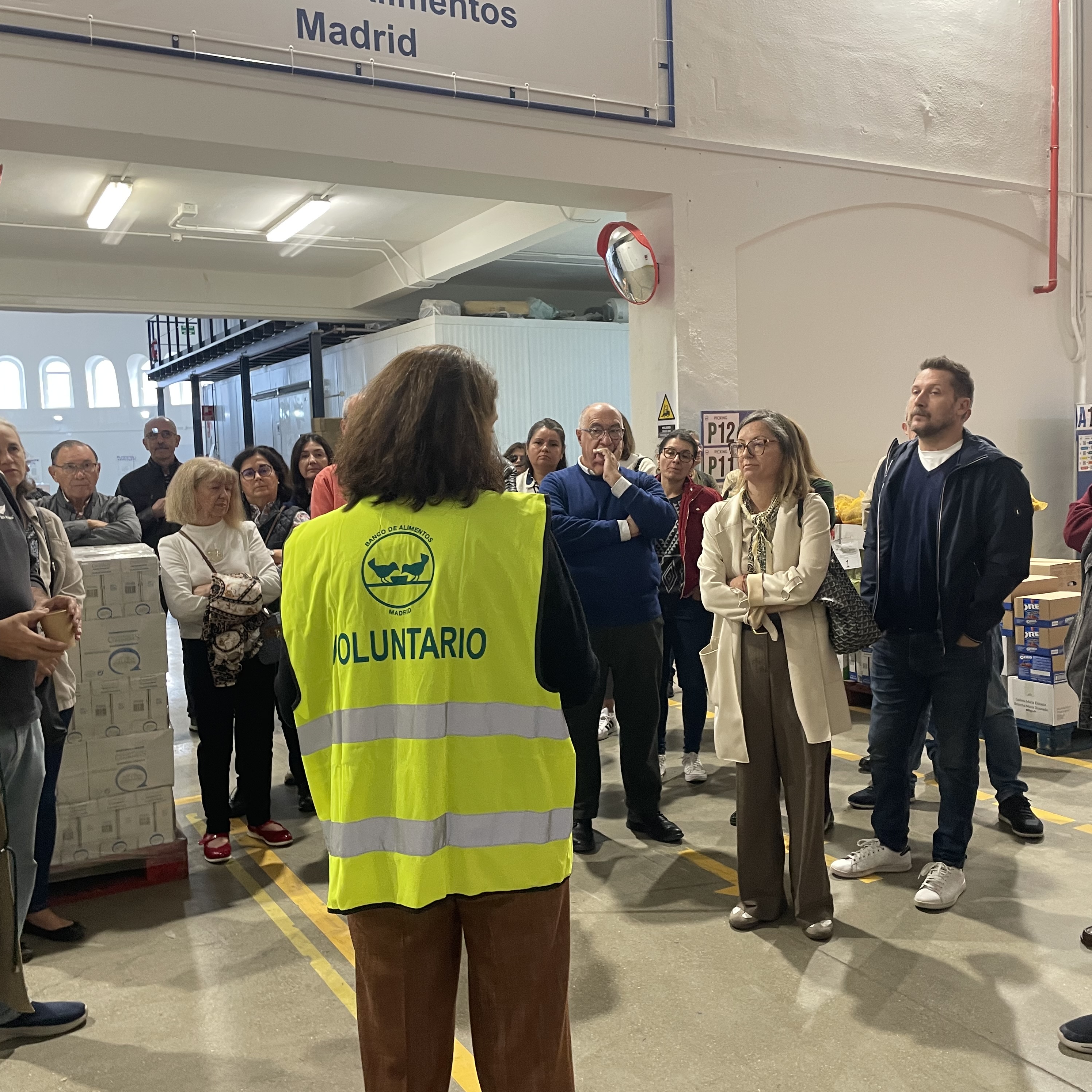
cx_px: 555
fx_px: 1106
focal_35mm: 31
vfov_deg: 52.5
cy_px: 551
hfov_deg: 52.5
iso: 200
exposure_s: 1/50
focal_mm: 4.2
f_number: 1.6
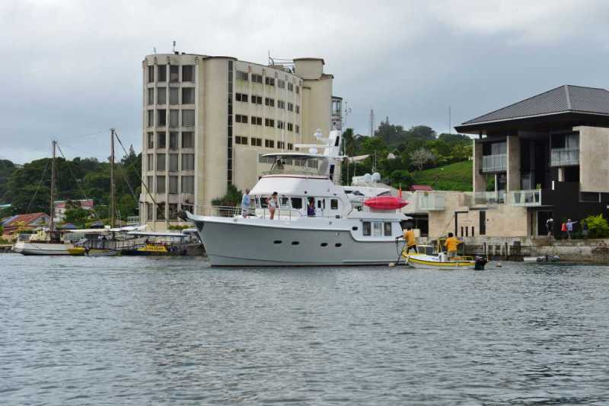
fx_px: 1185
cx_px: 304
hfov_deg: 28.8
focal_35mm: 70
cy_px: 203
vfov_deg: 19.5
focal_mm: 70
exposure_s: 1/400
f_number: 10
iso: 250
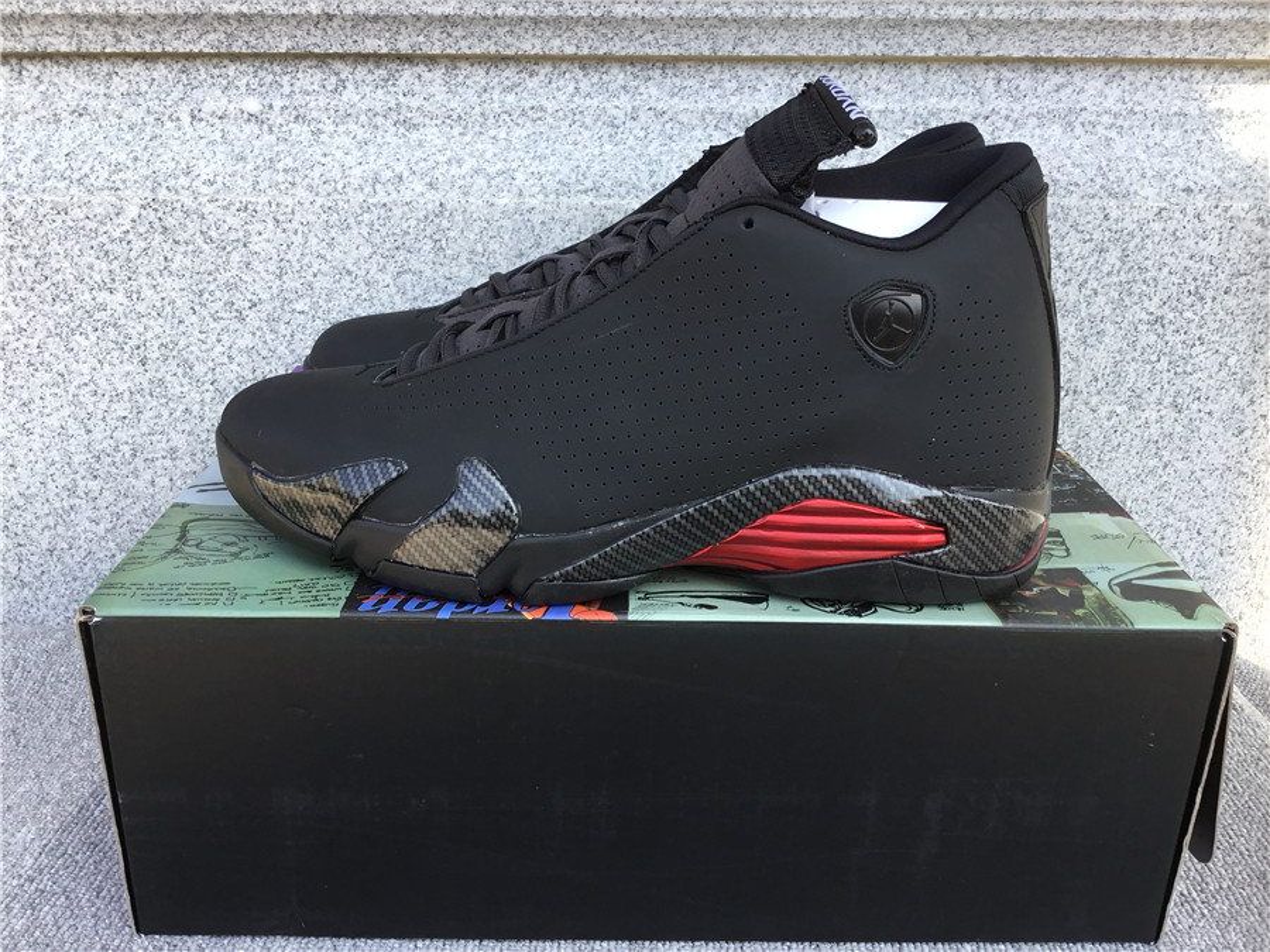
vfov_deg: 45.4
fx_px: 1137
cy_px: 476
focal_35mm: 31
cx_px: 635
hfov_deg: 58.4
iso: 25
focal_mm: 3.3
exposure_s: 1/203
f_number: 2.4
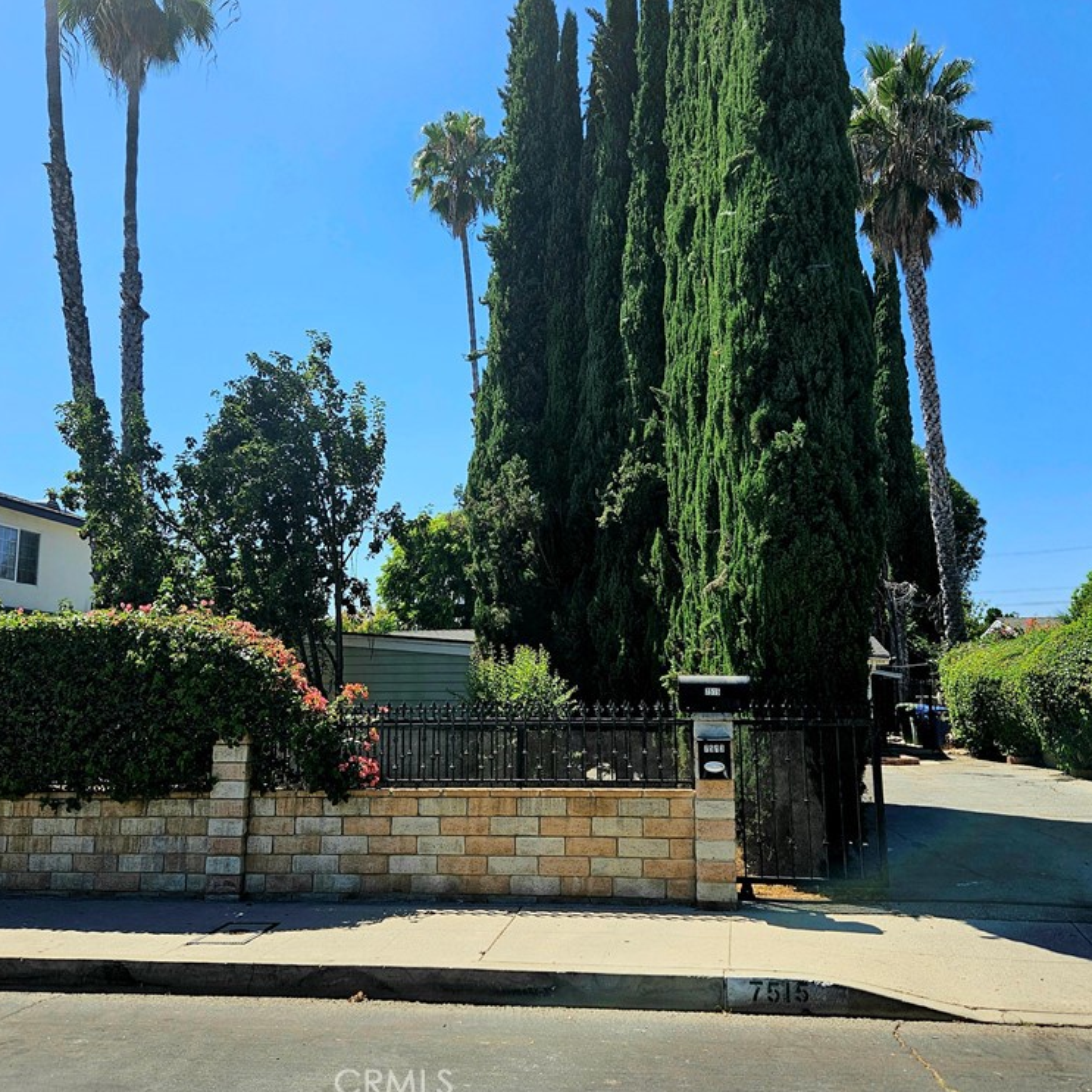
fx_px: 999
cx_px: 511
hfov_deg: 57.3
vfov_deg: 57.3
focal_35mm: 28
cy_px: 539
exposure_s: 1/2000
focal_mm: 5.4
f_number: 1.8
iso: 25
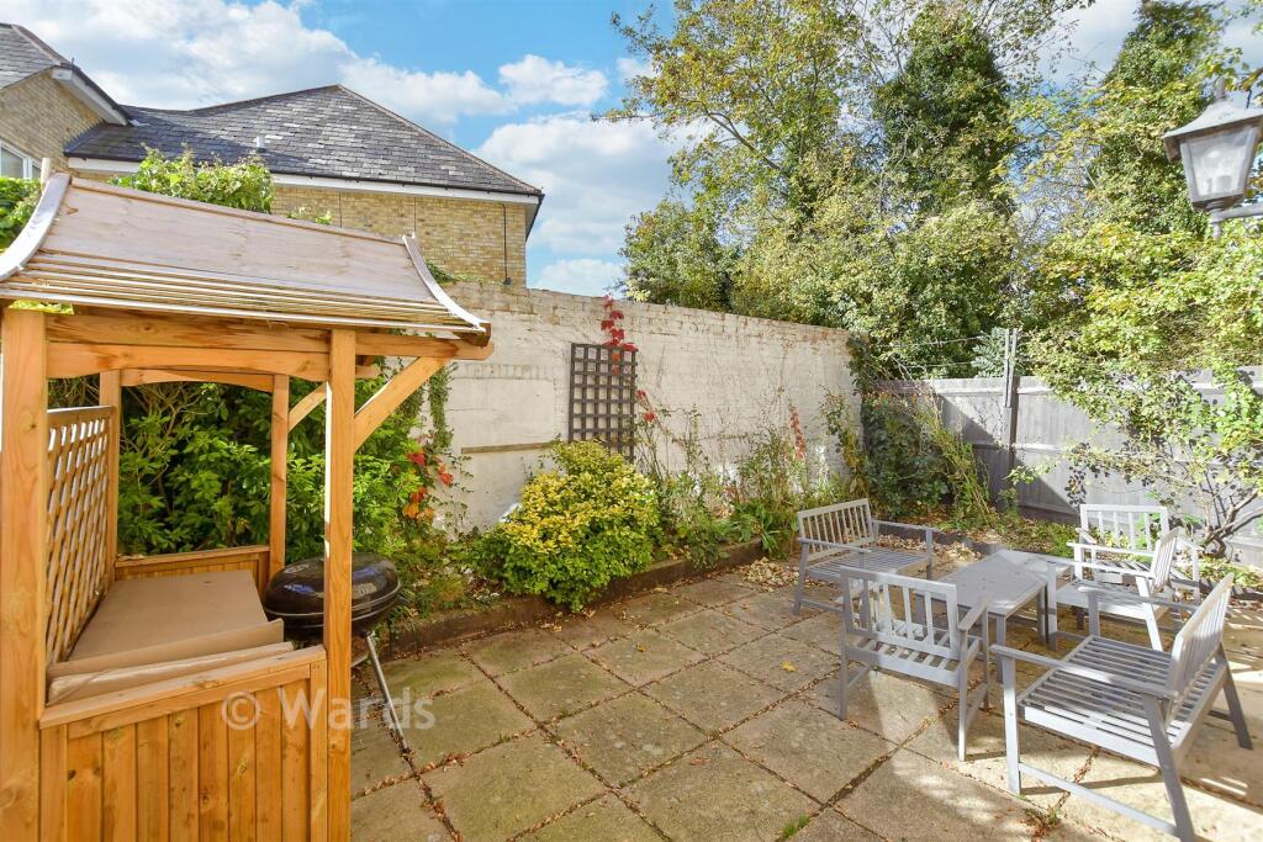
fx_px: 526
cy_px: 421
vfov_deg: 77.3
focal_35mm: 15
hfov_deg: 100.4
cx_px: 632
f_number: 8
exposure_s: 1/125
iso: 200
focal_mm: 10
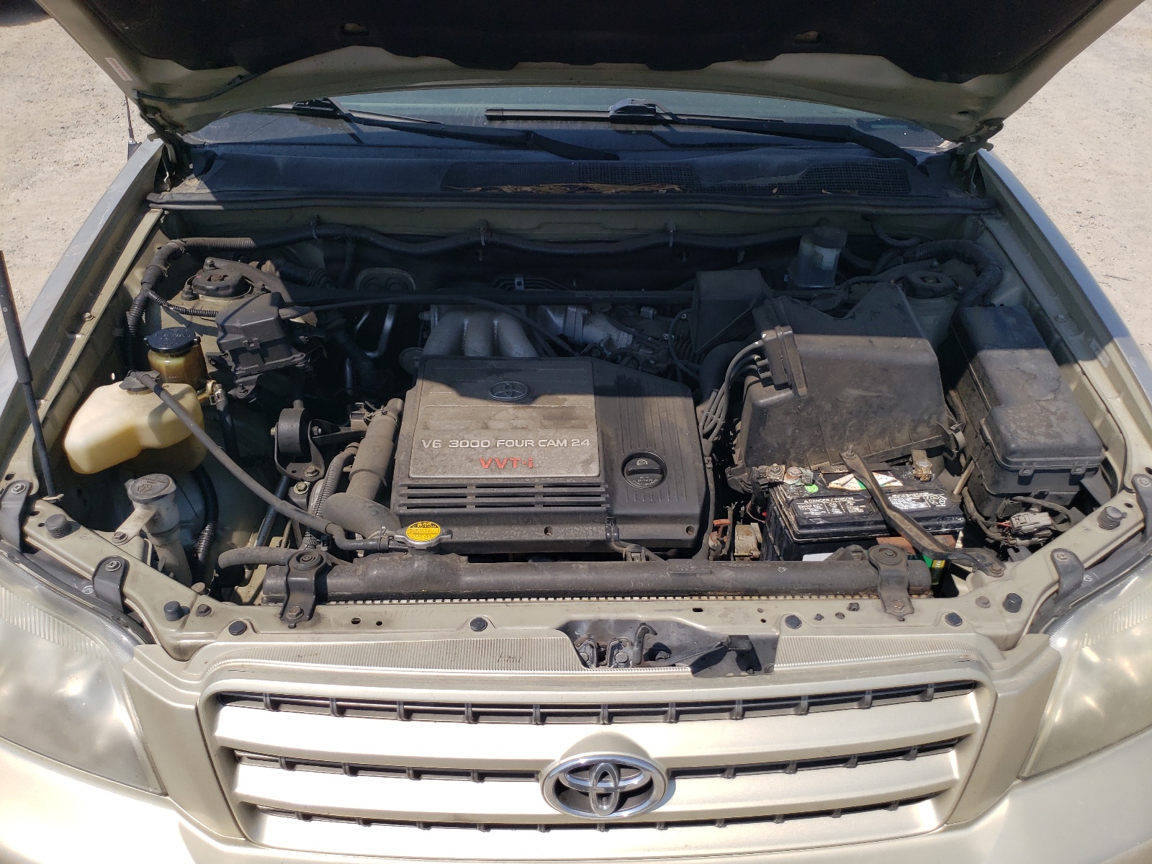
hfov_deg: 67.3
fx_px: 865
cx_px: 576
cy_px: 432
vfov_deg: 53.1
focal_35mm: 26
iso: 50
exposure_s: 1/5000
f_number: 1.5
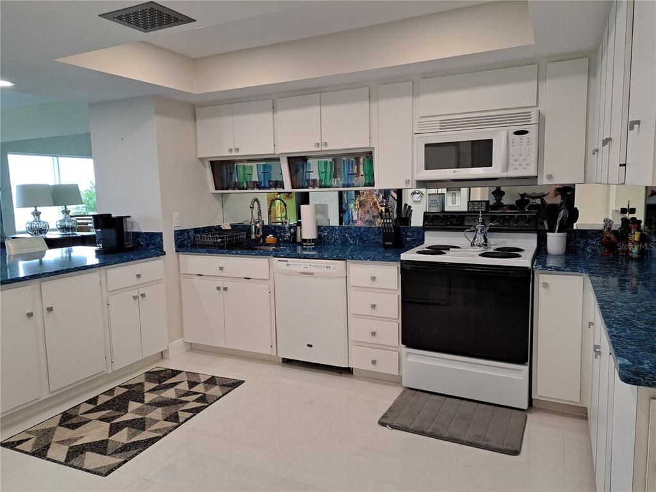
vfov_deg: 56.8
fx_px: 455
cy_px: 246
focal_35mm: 24
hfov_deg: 71.6
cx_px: 328
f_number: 1.8
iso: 50
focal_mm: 5.23
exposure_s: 1/60
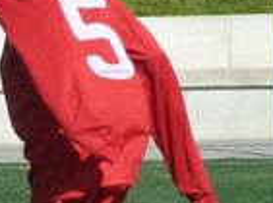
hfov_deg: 1.3
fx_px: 11745
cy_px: 76
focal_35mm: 1493
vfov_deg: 1.0
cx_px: -358
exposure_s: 1/1000
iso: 320
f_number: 5.6
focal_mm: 49.2
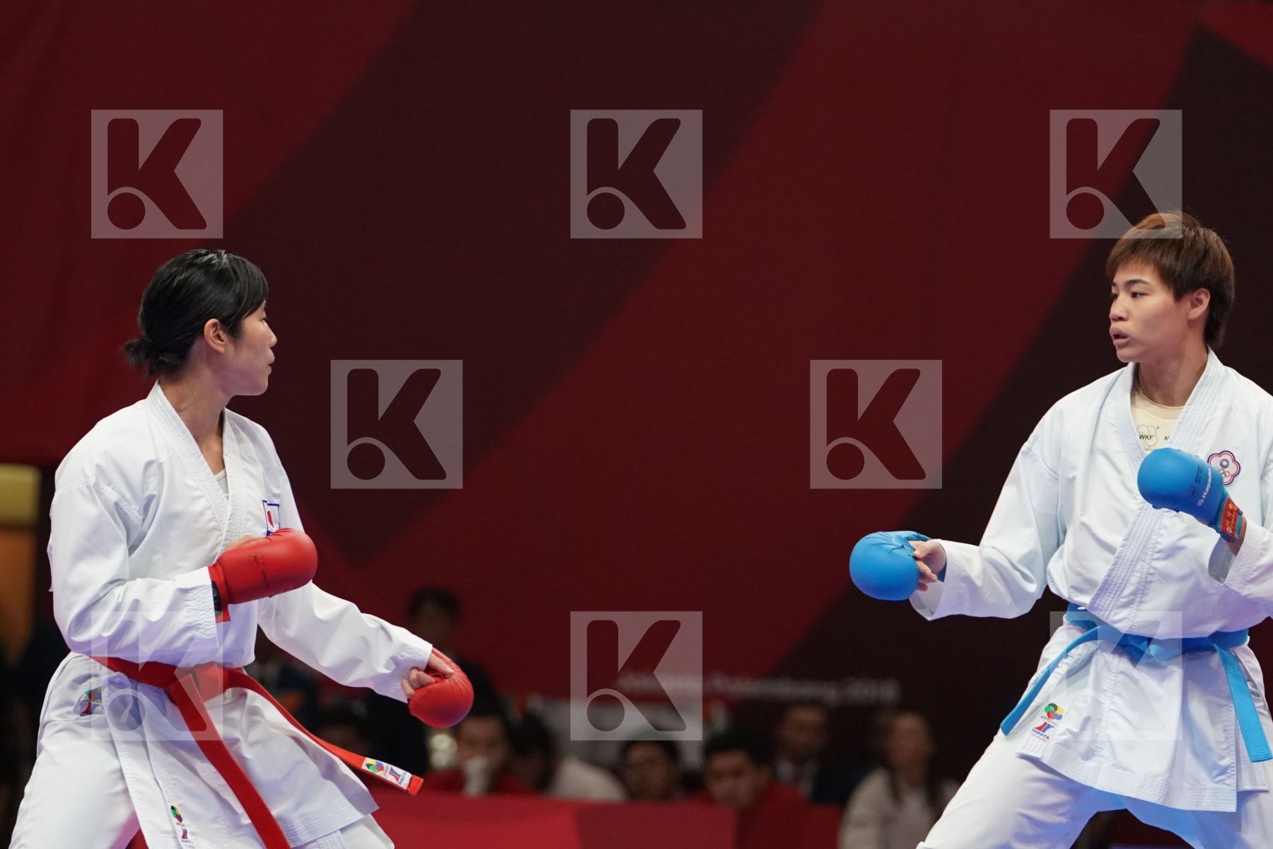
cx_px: 636
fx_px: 10006
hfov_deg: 7.3
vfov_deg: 4.9
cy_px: 424
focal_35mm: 283
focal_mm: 189
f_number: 4
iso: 4000
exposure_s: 1/1000
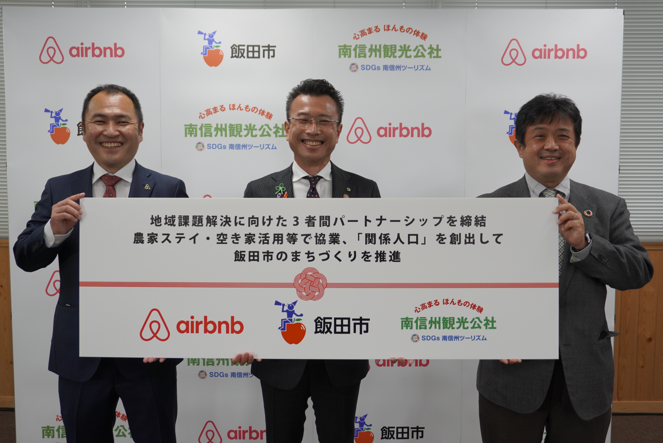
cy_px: 222
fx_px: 580
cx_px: 332
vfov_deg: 41.8
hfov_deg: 59.5
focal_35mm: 32
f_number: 4
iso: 320
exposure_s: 1/160
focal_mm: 21
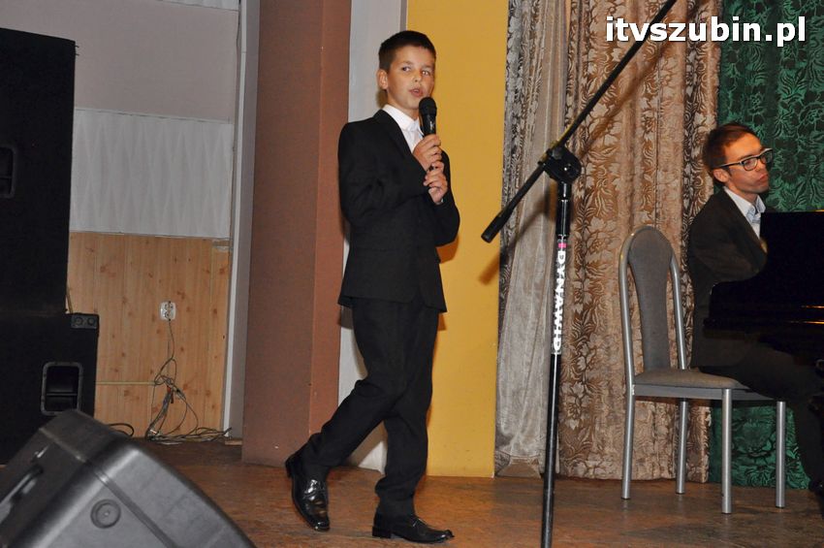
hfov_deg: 35.1
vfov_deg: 23.7
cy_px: 274
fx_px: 1303
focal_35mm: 57
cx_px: 412
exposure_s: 1/60
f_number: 8
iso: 2500
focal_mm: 38
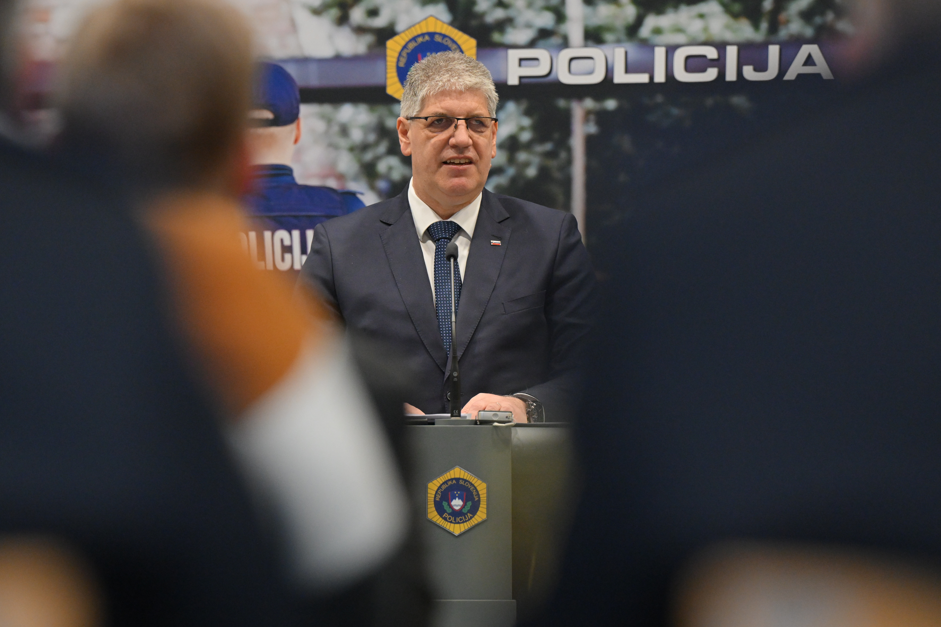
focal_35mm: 248
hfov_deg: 8.3
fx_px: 6482
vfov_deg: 5.5
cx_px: 461
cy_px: 363
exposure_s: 1/250
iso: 3200
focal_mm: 200
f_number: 4
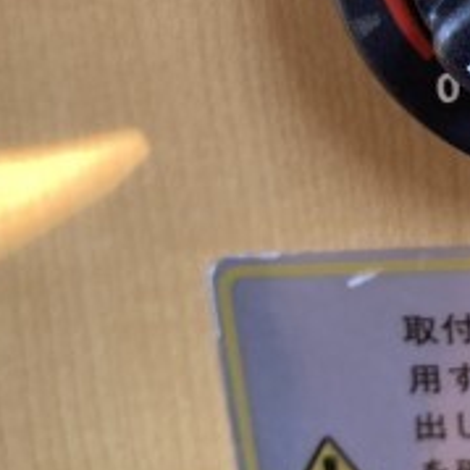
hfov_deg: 19.3
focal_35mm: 82
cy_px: -3
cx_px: 638
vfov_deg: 20.4
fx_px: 1260
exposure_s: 1/115
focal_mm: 4.25
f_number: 1.8
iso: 100
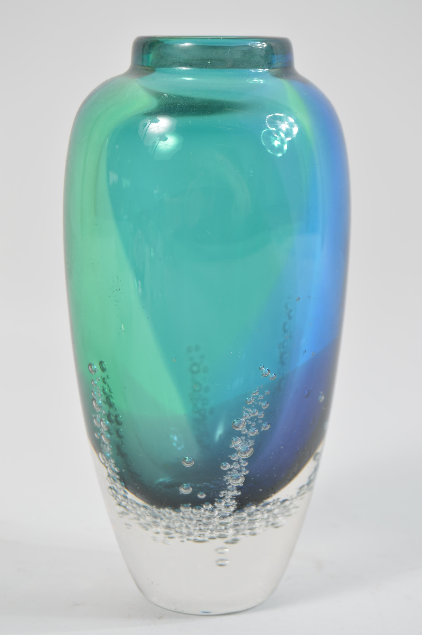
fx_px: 1453
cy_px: 318
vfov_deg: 24.6
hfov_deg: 16.5
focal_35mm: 82
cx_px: 211
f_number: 7.1
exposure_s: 1/80
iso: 100
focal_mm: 55
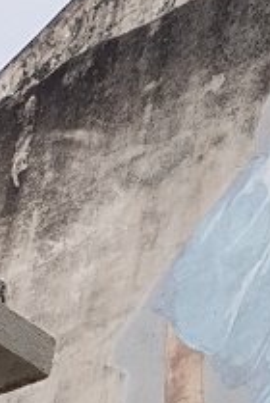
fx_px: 964
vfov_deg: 21.3
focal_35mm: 86
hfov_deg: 14.3
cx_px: 471
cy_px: 532
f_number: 2.4
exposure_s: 1/1919
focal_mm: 4.3
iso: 50
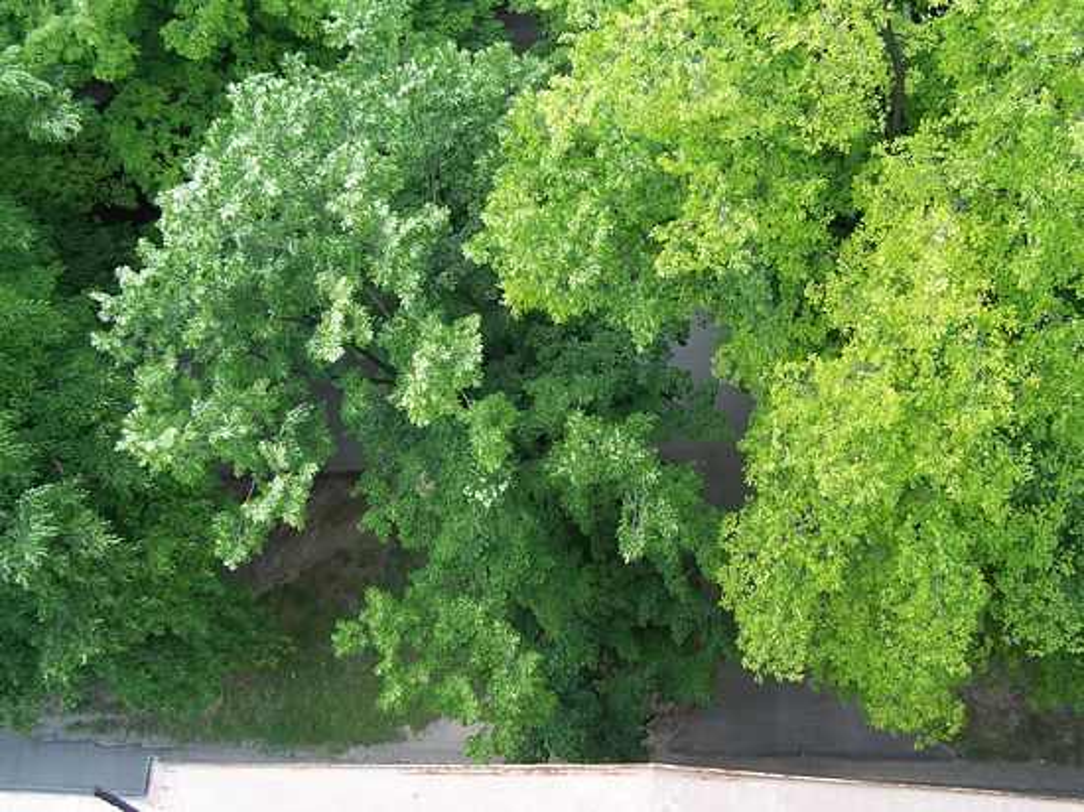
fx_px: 1189
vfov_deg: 37.7
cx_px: 542
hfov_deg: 49.0
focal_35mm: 38
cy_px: 406
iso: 80
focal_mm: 6.3
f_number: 2.8
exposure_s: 1/180
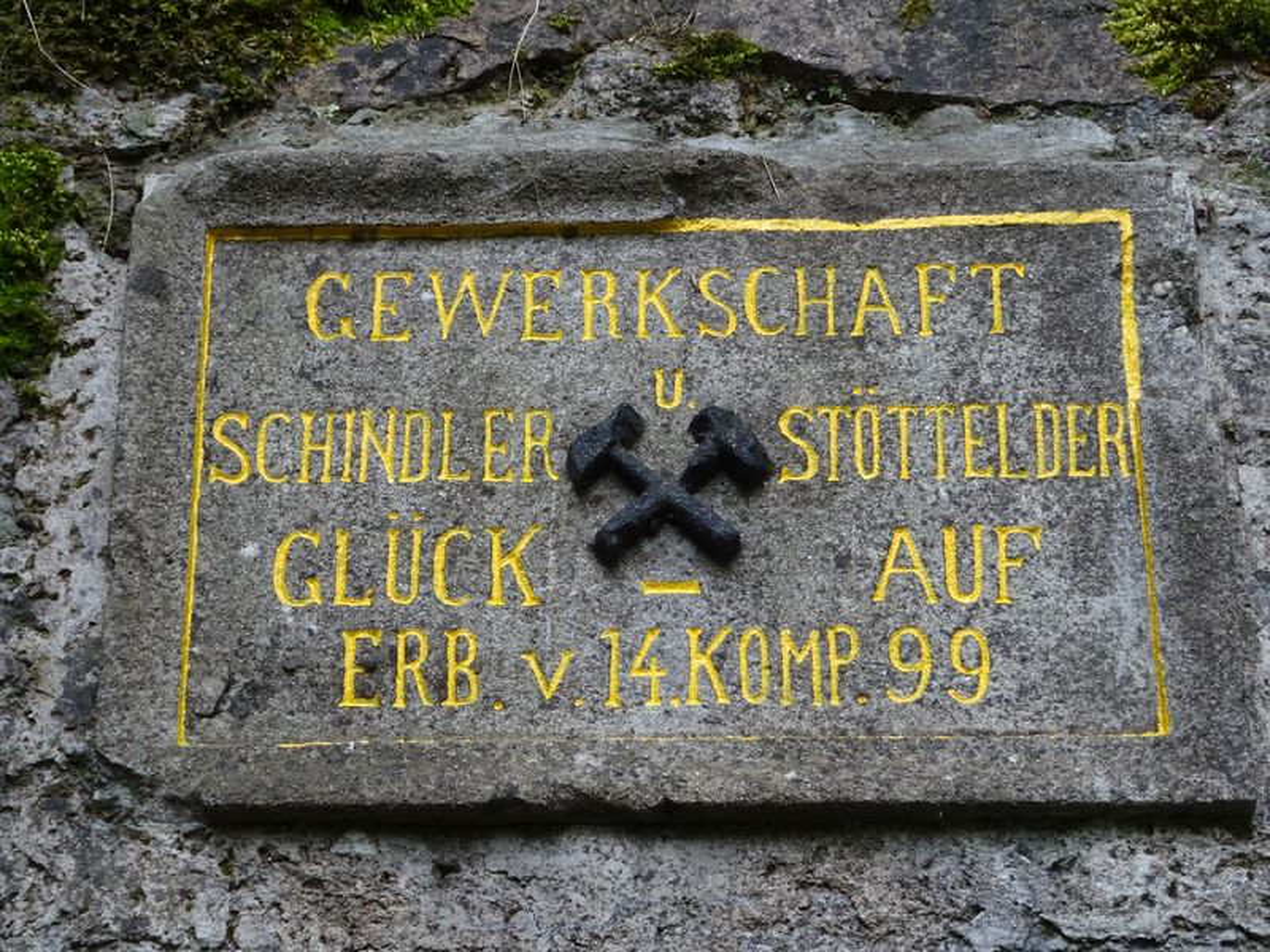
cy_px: 476
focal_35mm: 80
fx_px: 2935
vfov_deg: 18.4
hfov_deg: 24.4
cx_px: 635
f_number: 5
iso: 320
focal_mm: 13.69
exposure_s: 1/80
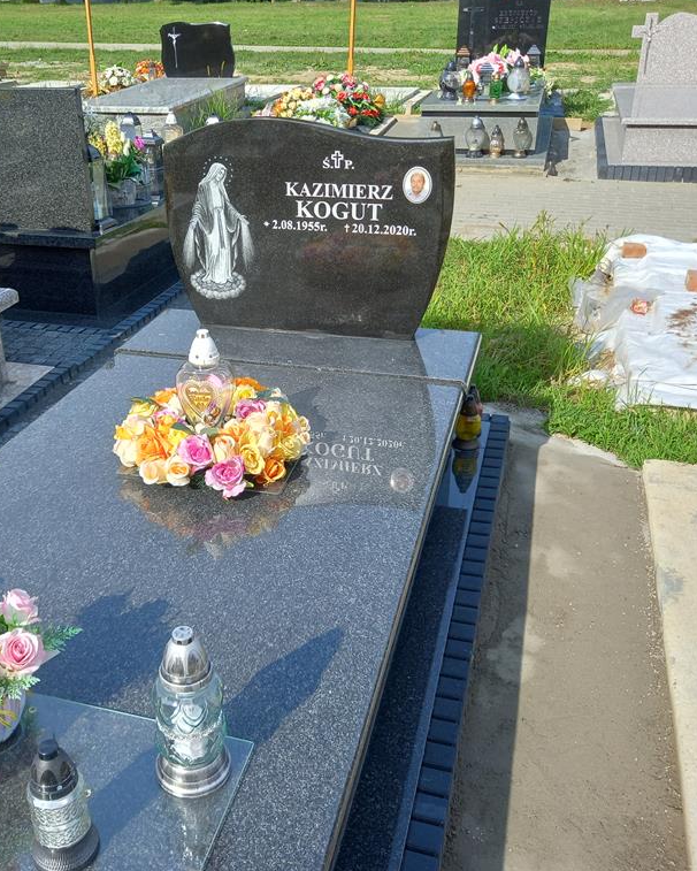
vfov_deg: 54.2
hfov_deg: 44.2
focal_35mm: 33
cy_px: 430
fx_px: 851
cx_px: 260
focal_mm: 4.6
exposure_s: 1/492
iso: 25
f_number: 2
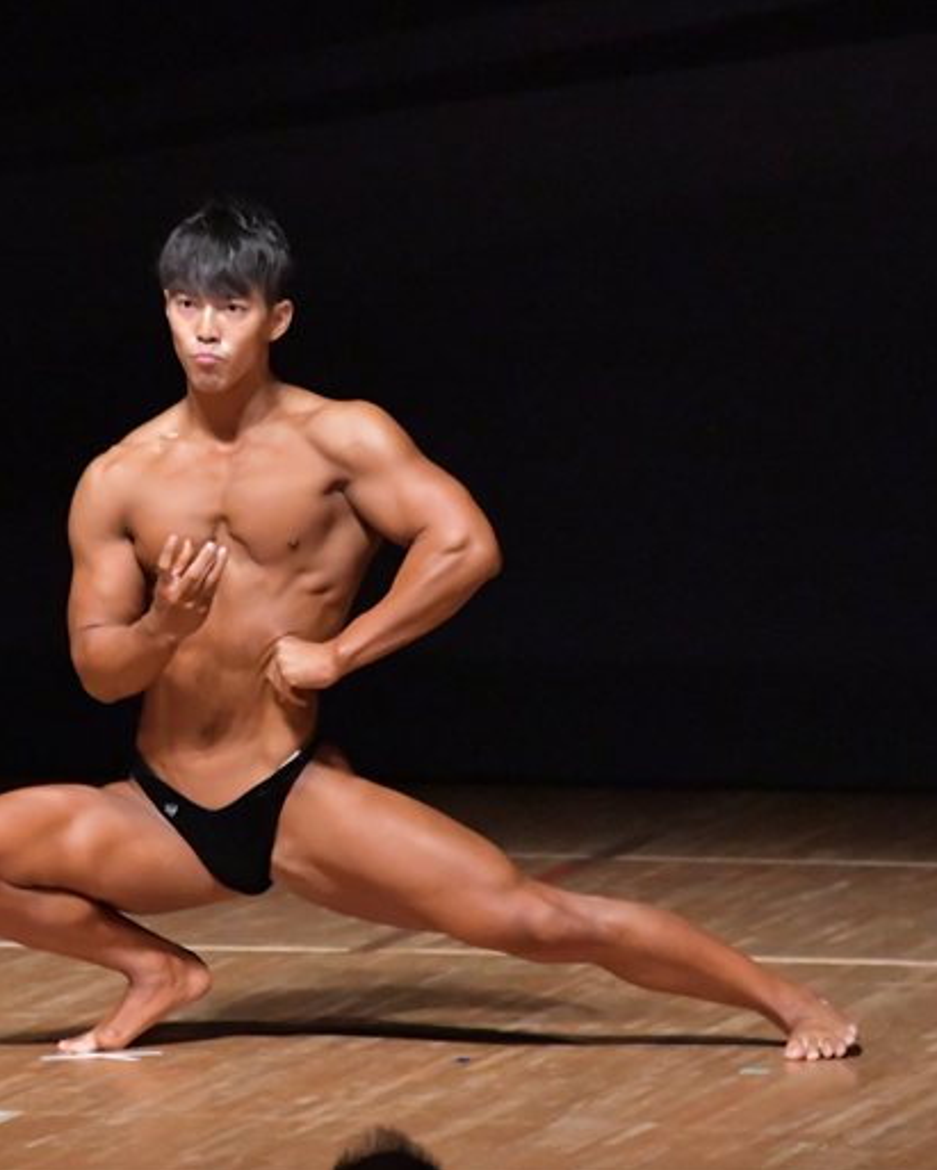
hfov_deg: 3.5
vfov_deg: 4.3
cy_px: 586
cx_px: 259
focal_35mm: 446
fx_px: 15447
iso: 12800
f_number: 5.6
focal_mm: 210
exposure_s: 1/400
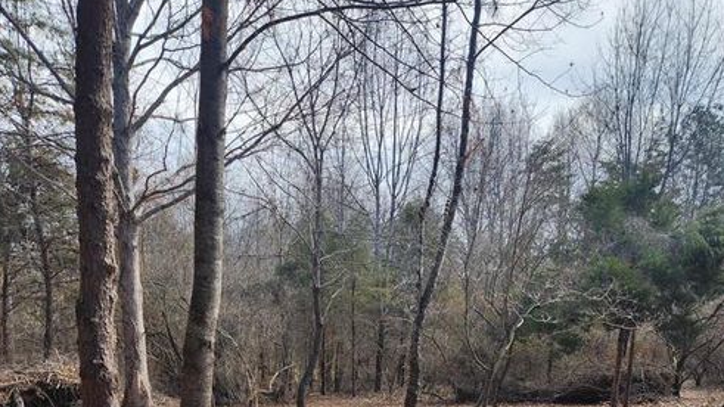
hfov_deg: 58.0
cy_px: 452
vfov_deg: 30.8
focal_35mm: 34
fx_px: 653
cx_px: 357
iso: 20
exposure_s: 1/554
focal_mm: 5.4
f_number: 1.8
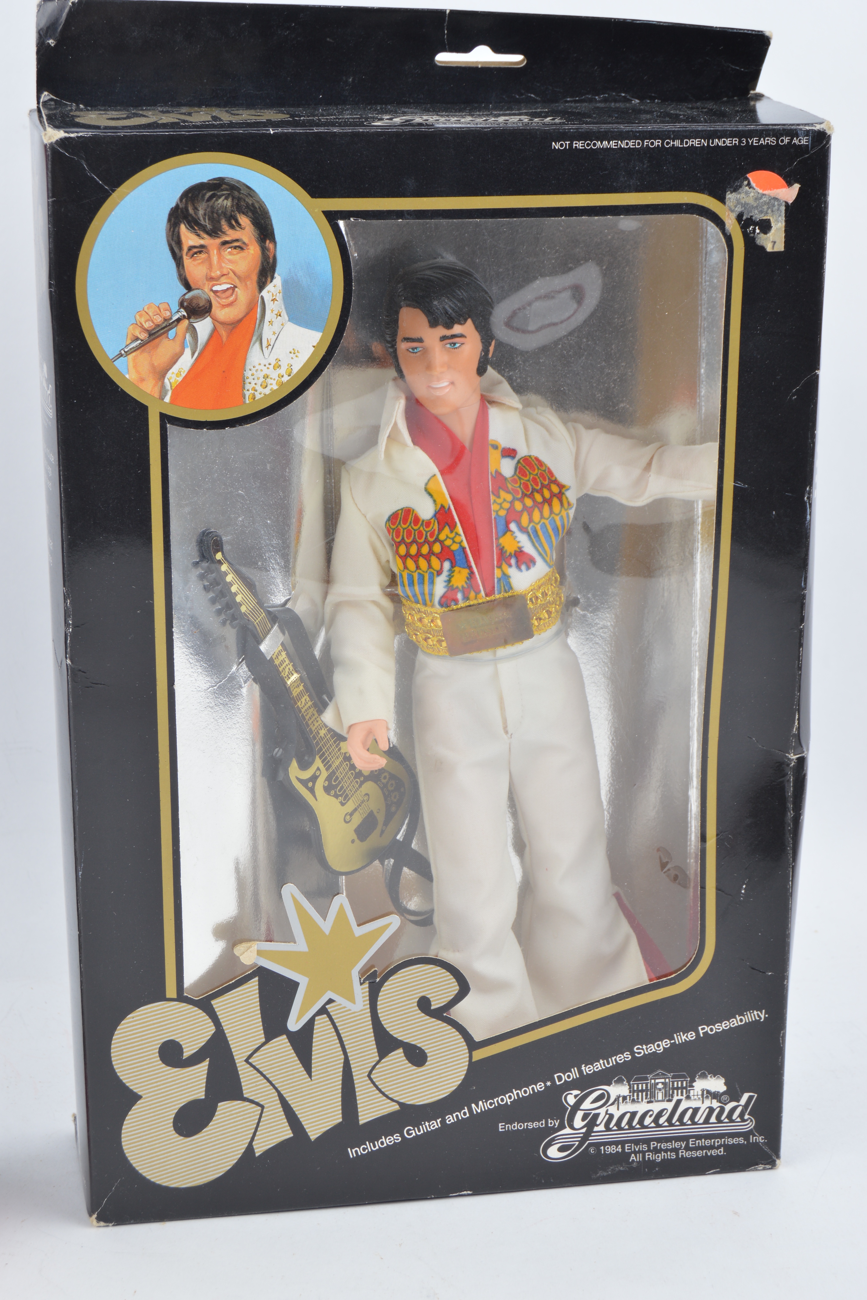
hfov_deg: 21.2
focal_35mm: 64
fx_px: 2312
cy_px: 654
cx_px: 431
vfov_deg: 31.4
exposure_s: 1/30
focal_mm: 42
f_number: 9
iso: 100
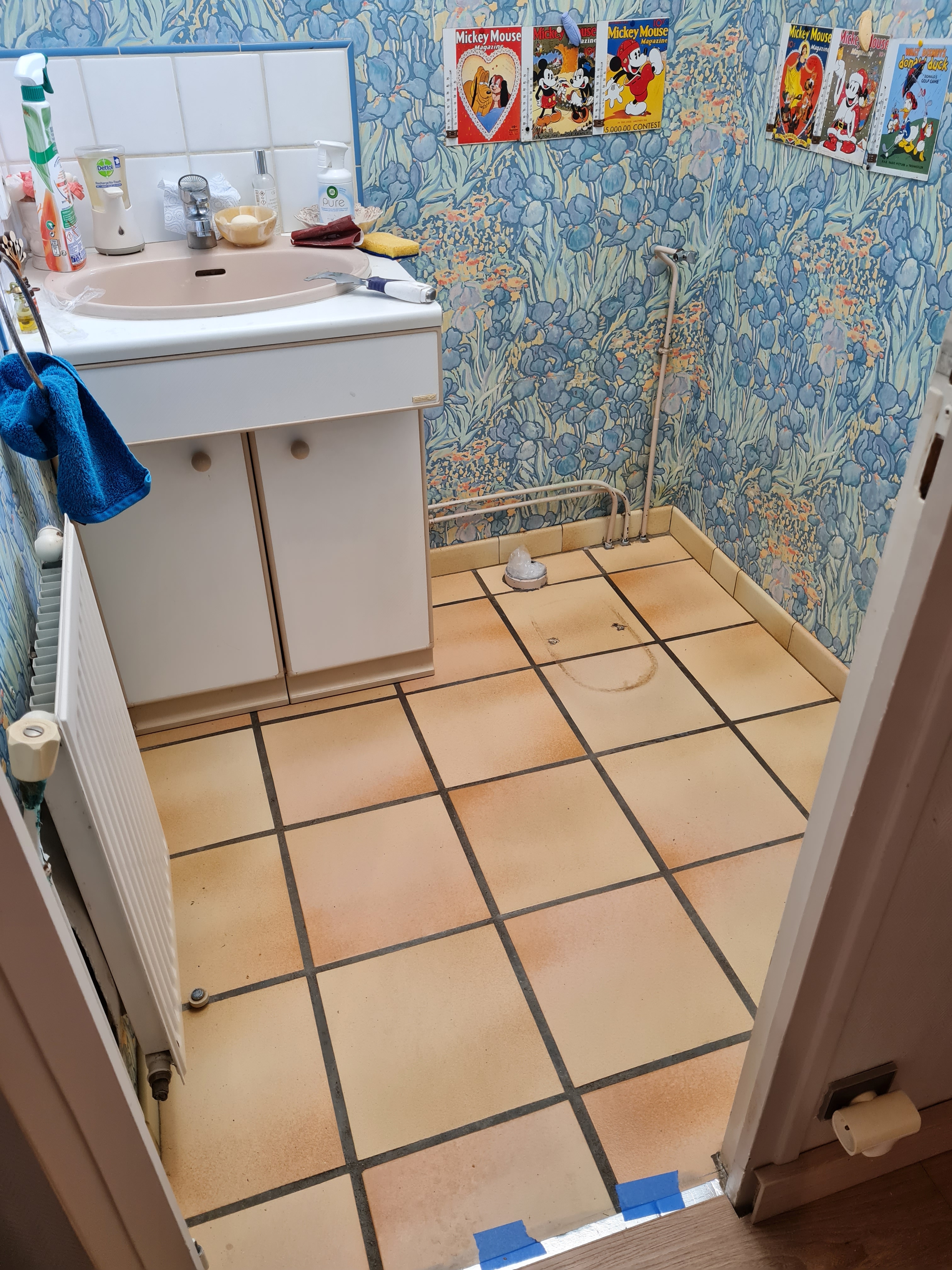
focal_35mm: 26
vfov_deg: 67.3
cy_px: 635
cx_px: 476
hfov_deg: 53.1
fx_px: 953
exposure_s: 1/50
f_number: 1.8
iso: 200
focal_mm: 5.4
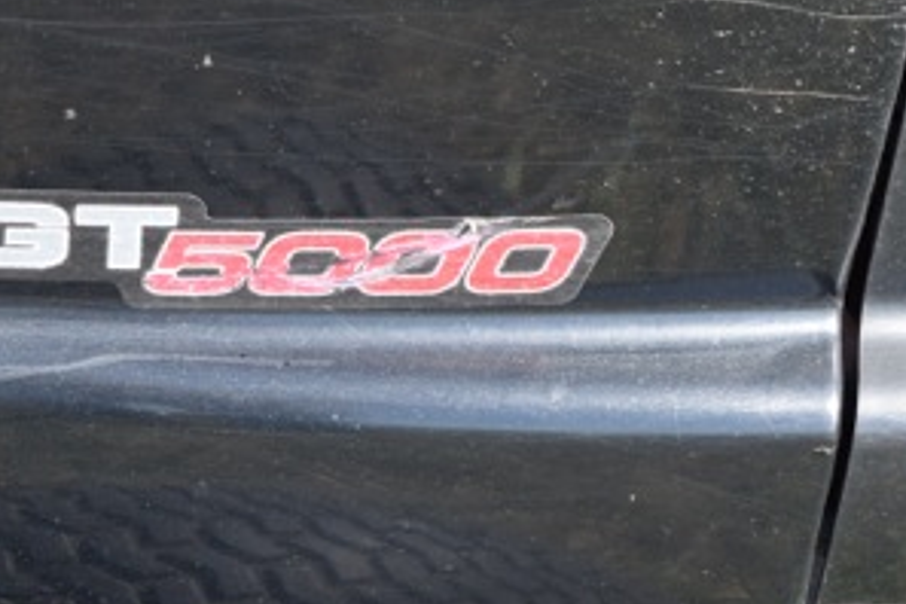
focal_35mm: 178
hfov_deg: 11.5
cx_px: 238
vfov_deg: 7.7
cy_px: 261
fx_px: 4481
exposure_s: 1/250
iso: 400
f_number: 8
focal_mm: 55
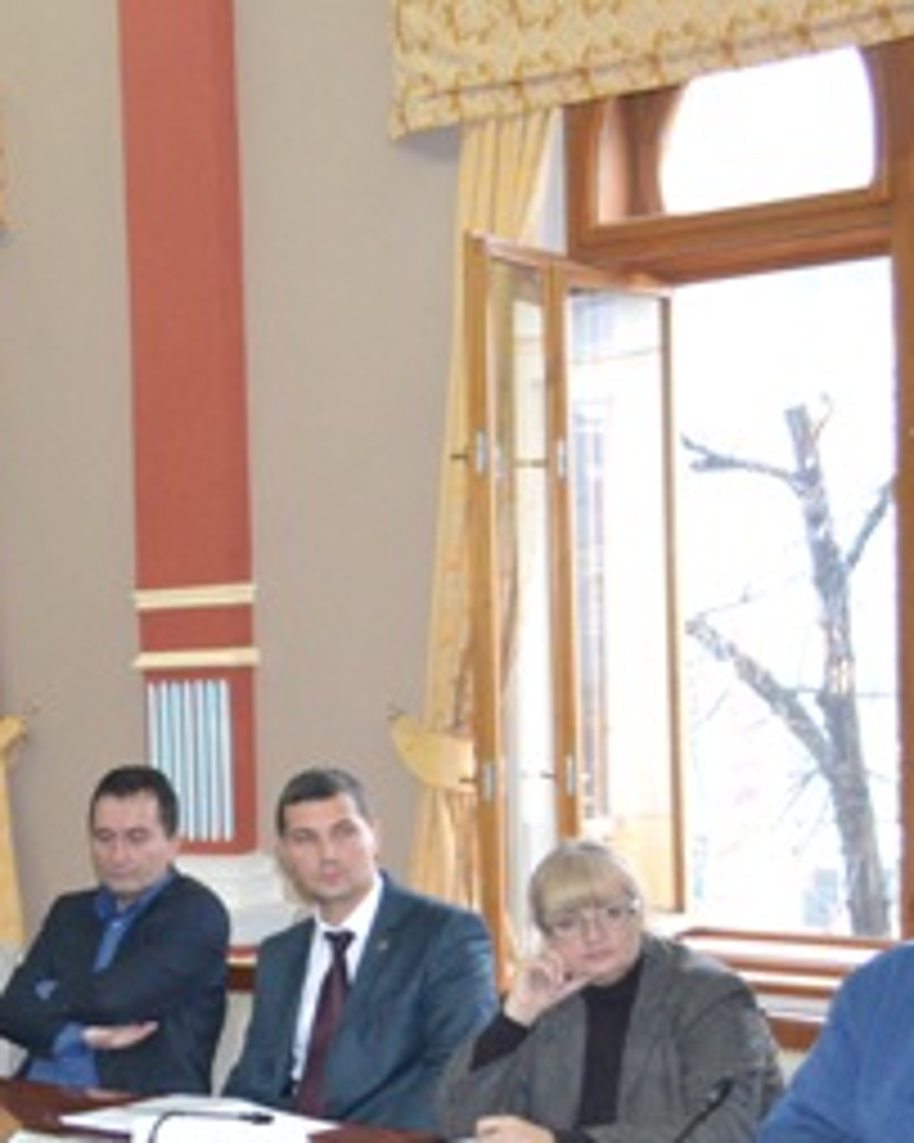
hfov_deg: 18.4
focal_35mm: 78
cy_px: 812
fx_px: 2639
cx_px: -261
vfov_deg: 24.3
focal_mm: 22
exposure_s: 1/60
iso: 3200
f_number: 4
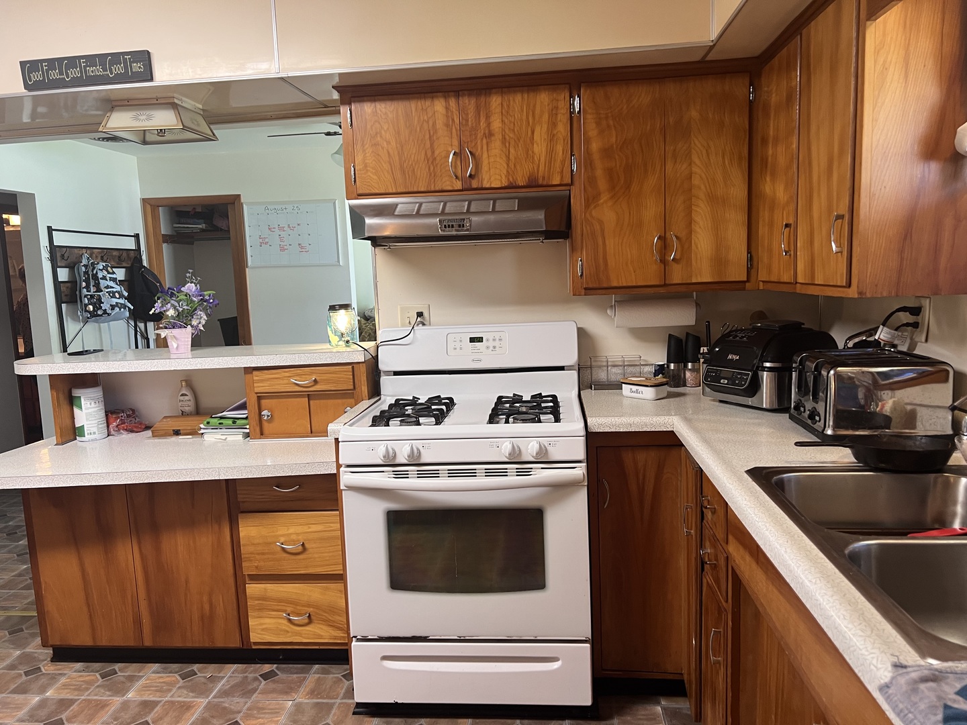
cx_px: 484
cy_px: 362
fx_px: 726
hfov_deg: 67.3
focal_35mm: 26
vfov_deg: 53.1
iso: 100
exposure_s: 1/60
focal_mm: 5.7
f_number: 1.5
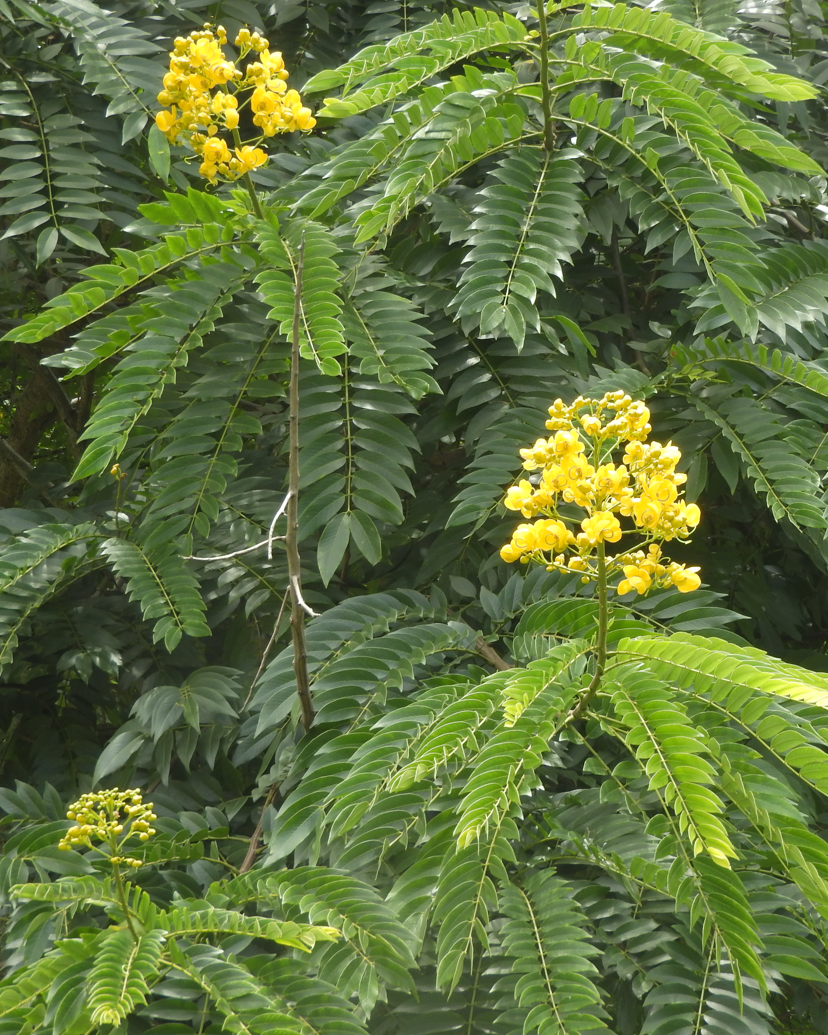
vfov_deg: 11.0
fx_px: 5391
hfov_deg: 8.8
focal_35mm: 176
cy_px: 518
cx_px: 604
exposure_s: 1/80
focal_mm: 24.2
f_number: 5
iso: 100
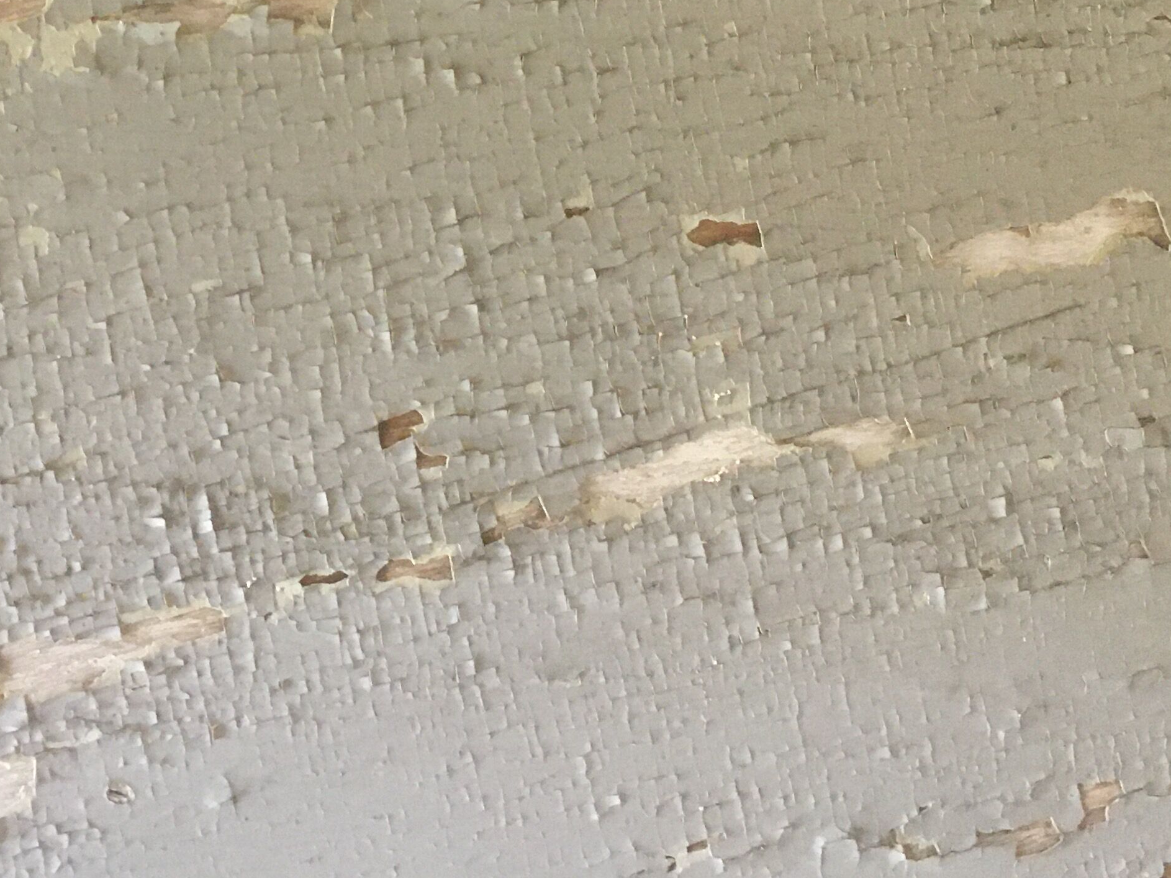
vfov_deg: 23.3
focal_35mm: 62
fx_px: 2097
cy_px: 158
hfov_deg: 30.7
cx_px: 314
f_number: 2.2
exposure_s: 1/25
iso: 200
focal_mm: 4.15
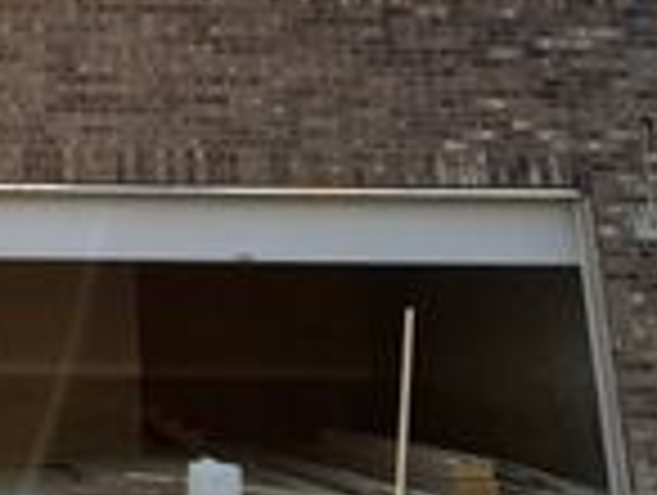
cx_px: -126
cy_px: -277
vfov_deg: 15.2
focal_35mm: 89
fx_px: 1692
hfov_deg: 20.6
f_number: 1.8
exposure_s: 1/573
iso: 32
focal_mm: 4.25
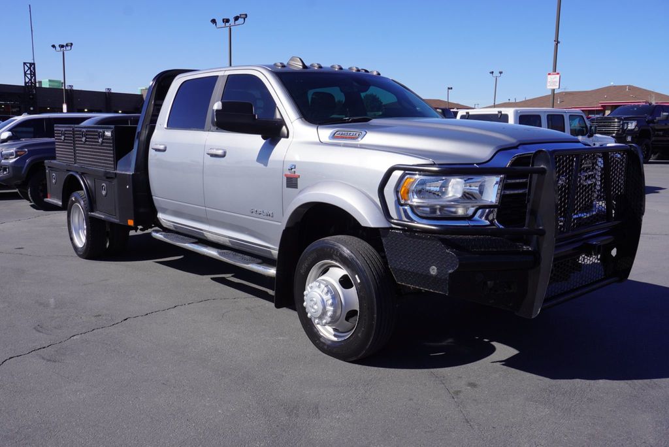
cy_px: 224
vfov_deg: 41.8
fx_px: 586
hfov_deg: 59.5
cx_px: 334
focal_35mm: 32
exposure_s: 1/160
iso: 100
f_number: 10
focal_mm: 21
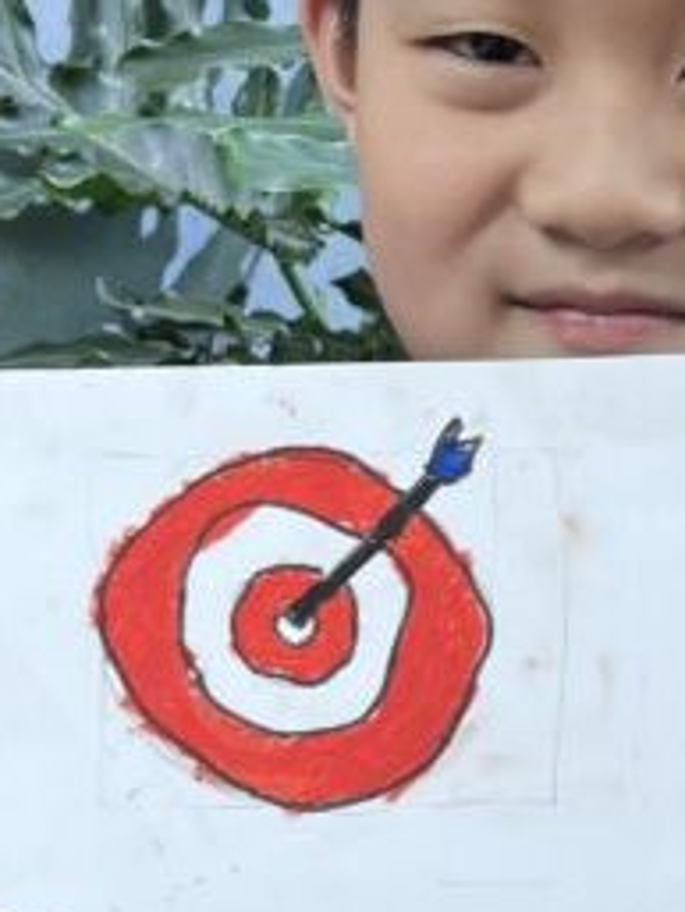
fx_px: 2663
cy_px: 490
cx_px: 696
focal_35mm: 101
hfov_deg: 14.4
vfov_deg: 19.4
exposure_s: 1/100
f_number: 1.5
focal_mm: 5.7
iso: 64
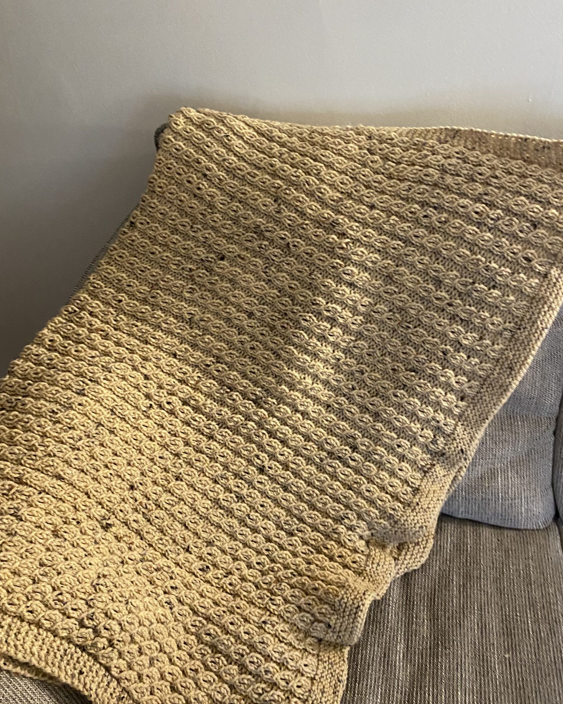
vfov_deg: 54.2
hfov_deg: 44.5
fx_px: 687
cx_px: 293
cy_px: 339
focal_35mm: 33
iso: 500
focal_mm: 4.25
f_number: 1.8
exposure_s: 1/30
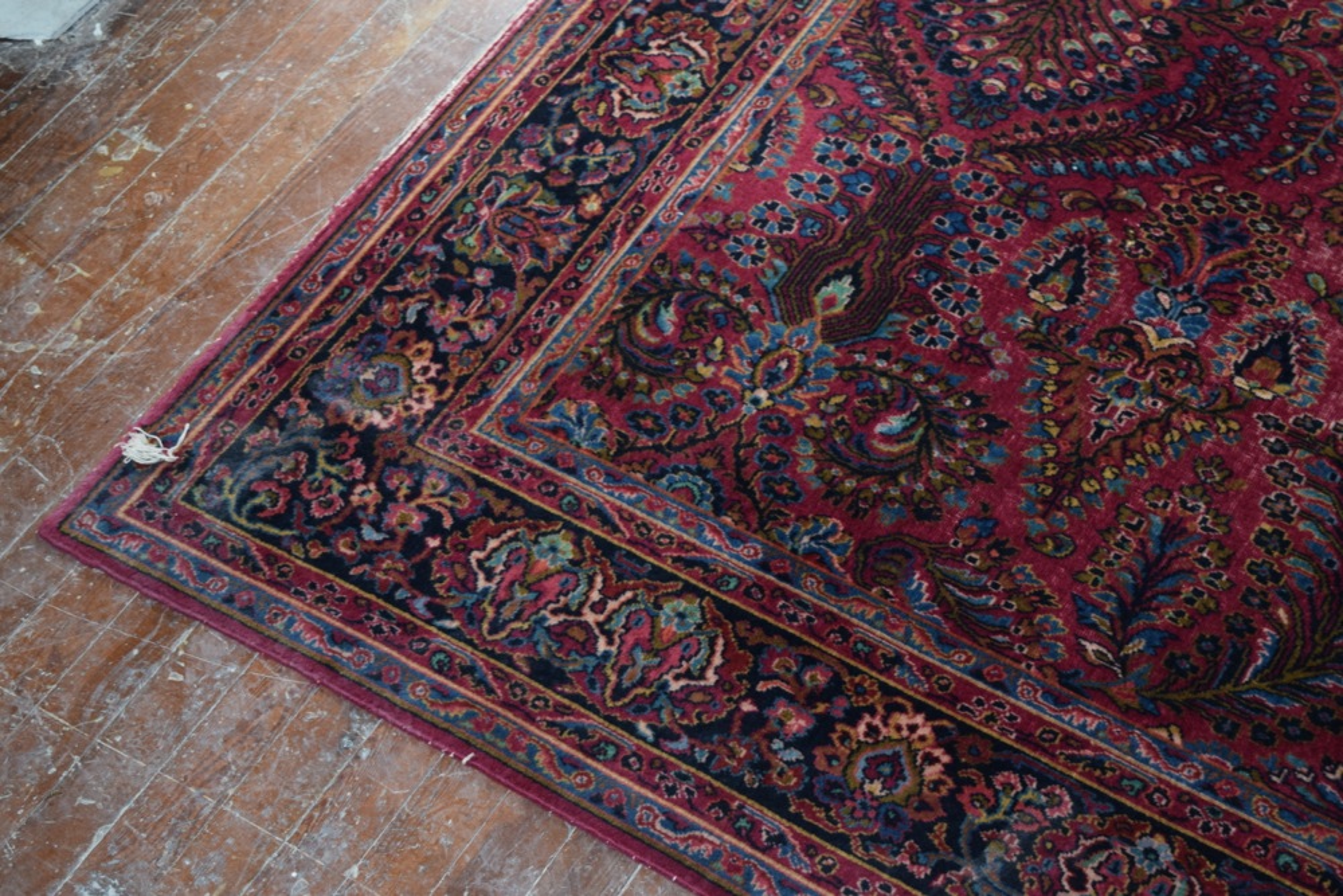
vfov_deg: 21.6
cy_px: 448
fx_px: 2350
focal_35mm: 63
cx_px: 672
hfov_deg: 31.9
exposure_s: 1/60
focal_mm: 42
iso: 1000
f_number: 5
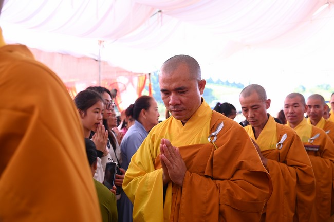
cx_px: 167
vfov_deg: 35.0
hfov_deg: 50.7
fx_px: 352
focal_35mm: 38
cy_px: 111
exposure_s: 1/250
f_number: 4.5
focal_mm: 38
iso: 1000
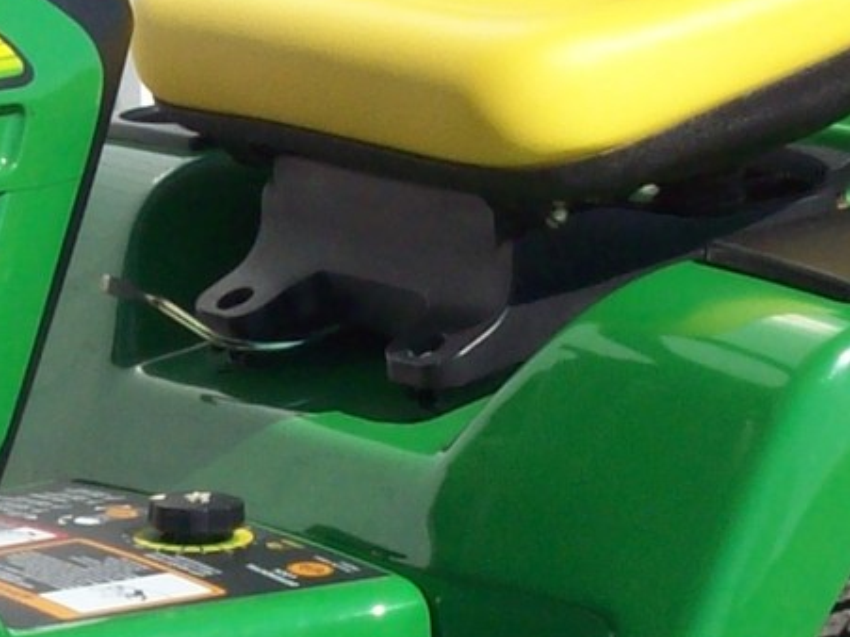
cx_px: -23
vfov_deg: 4.7
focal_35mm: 318
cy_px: 544
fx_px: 7806
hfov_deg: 6.2
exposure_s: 1/342
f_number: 6.7
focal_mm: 11.6
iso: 80
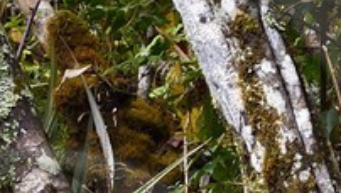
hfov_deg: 8.7
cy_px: 430
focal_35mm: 240
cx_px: -194
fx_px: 2172
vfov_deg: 5.0
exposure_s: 1/250
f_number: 6.3
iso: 800
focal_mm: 29
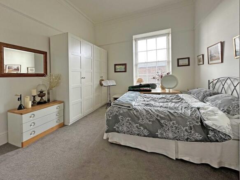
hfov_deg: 102.1
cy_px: 90
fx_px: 97
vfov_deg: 85.7
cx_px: 120
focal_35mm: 14
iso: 100
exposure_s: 1/99
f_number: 2.2
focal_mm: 2.22
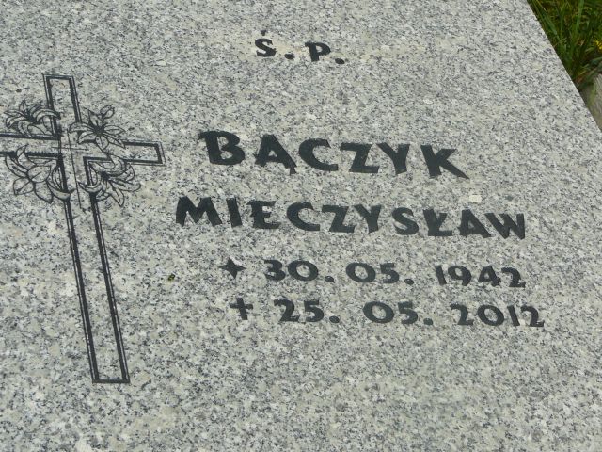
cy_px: 226
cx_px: 301
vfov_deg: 18.0
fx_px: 1426
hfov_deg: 23.8
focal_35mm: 82
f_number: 6.3
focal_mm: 12.2
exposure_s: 1/640
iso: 80
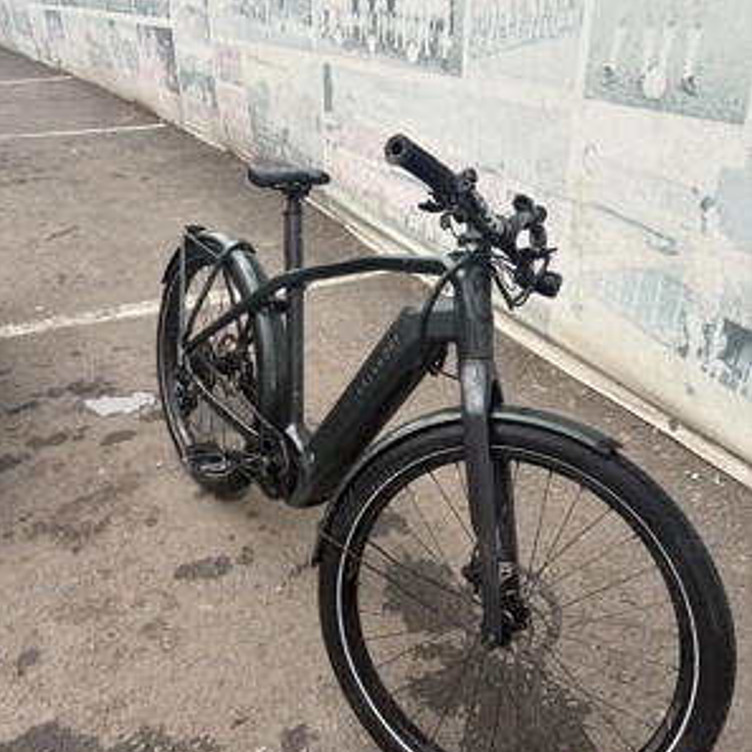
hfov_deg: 52.5
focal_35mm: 31
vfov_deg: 52.5
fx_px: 762
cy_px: 362
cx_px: 375
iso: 50
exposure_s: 1/447
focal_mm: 5.96
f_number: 1.6
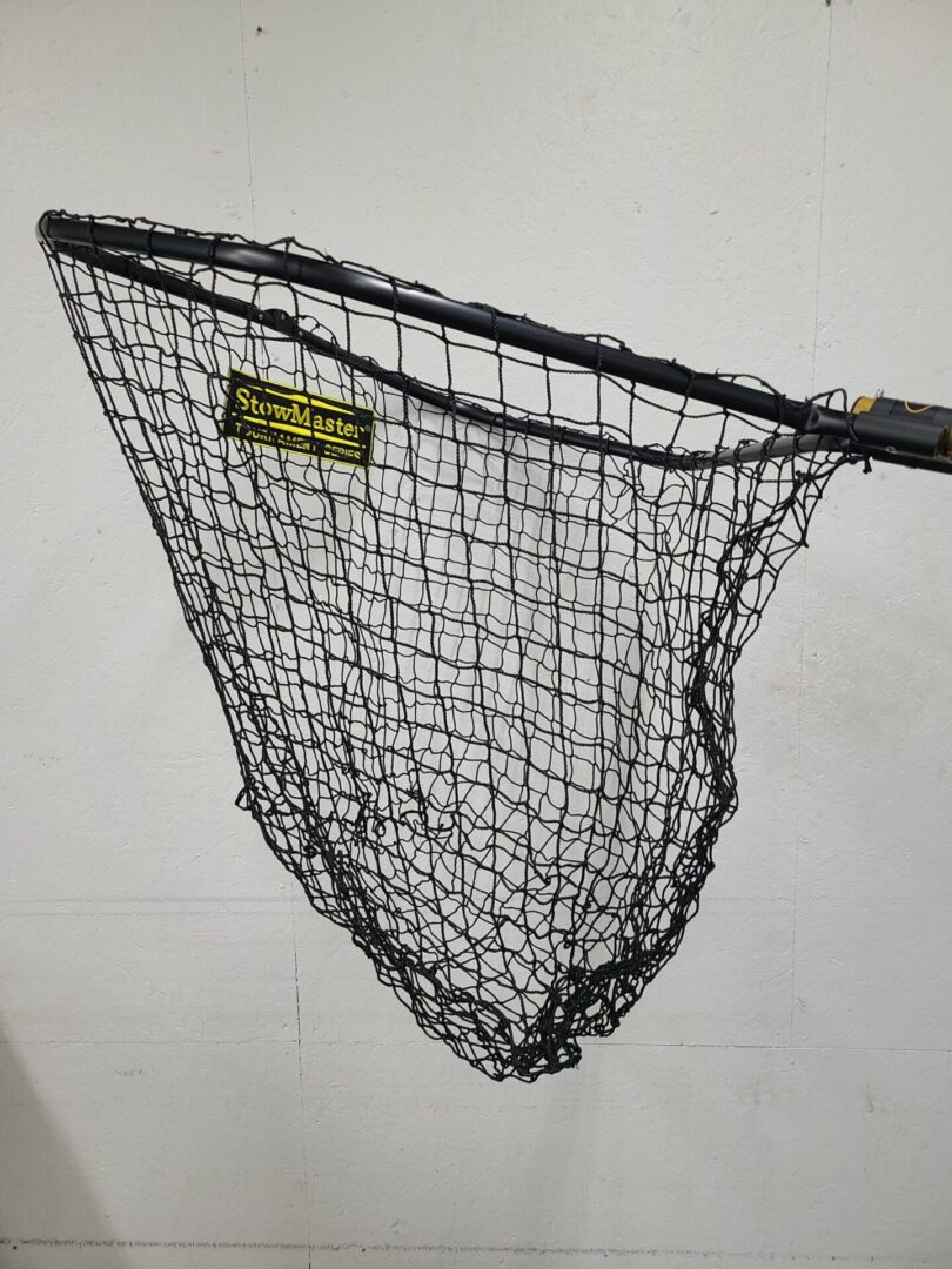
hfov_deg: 53.1
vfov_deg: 67.3
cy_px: 634
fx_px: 953
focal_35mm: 26
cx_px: 476
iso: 80
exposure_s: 1/60
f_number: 1.8
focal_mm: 5.4
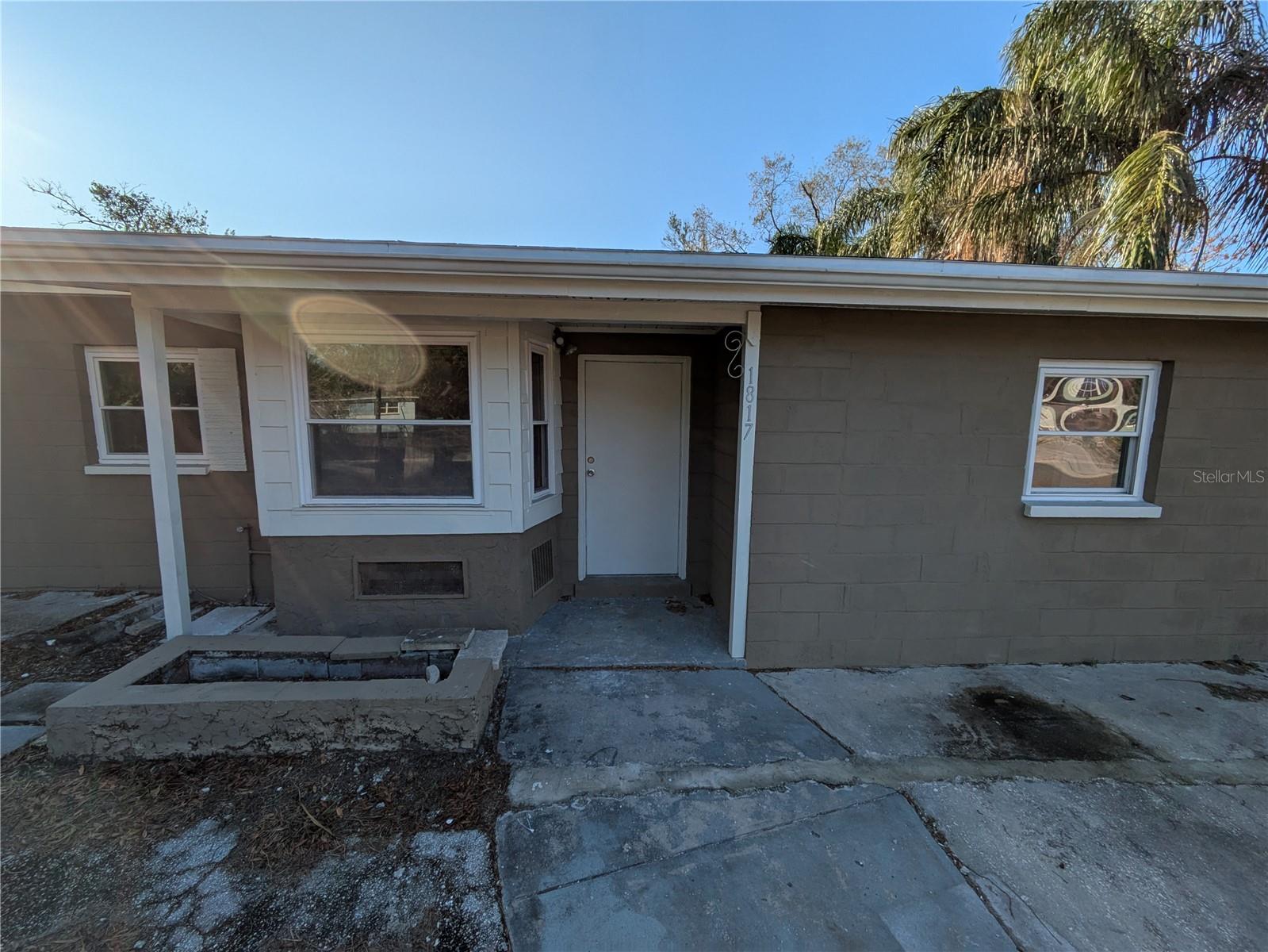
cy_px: 476
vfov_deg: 85.7
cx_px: 634
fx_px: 513
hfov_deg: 102.1
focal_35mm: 14
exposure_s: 1/2404
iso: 44
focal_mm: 1.83
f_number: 2.2
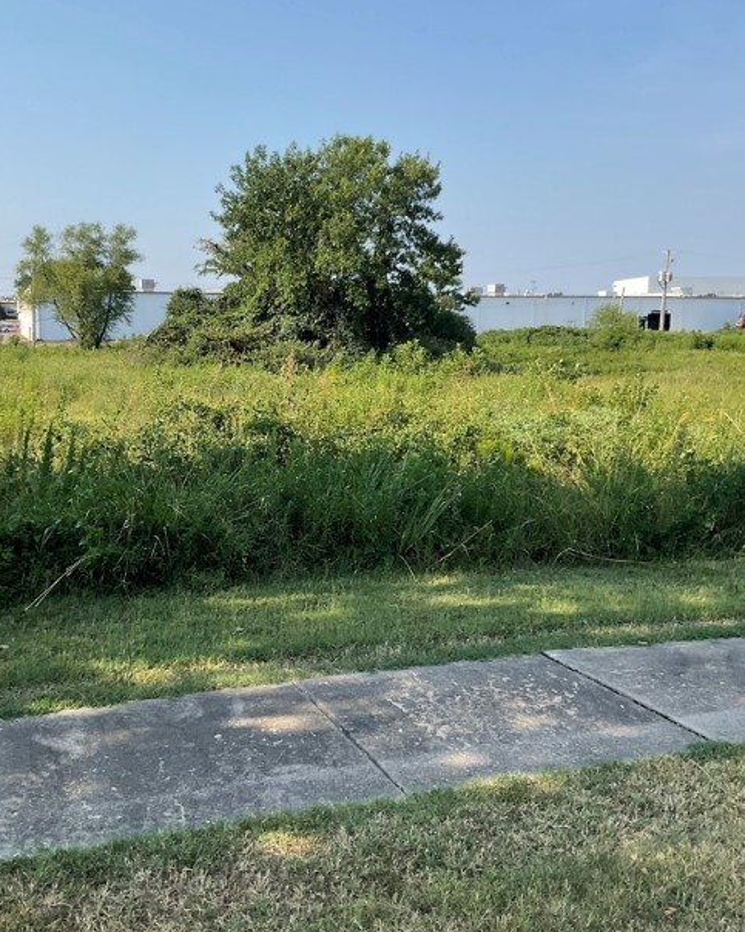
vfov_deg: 50.3
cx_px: 324
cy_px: 443
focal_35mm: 36
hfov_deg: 41.1
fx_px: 992
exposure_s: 1/1412
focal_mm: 3
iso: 16
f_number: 1.8
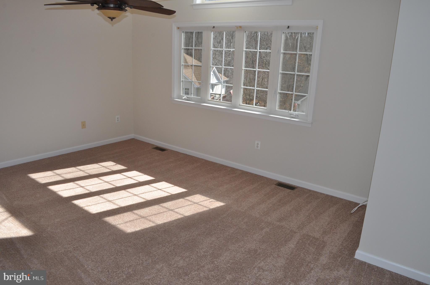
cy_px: 142
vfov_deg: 47.8
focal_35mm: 27
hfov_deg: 67.4
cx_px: 215
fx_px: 322
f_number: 13
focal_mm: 18
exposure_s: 1/200
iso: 400
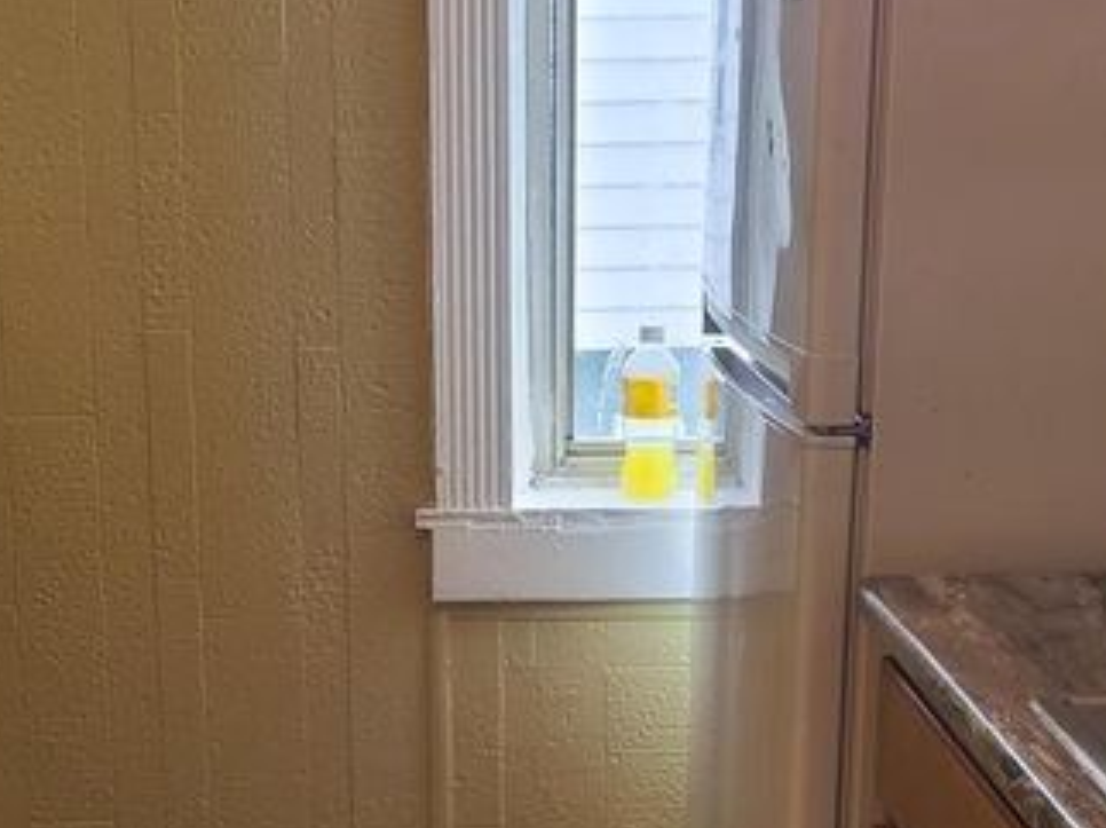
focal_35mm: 48
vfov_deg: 30.1
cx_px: 529
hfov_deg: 39.7
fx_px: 1532
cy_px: 517
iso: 40
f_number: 1.8
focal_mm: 5.4
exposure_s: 1/59
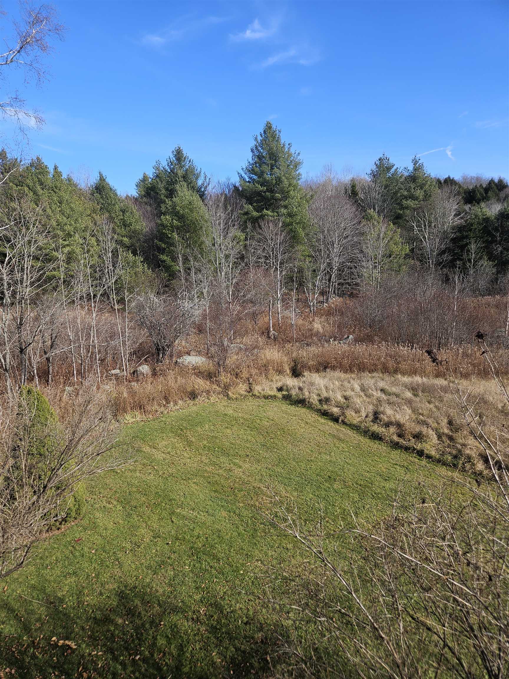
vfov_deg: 73.9
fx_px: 451
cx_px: 254
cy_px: 340
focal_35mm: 23
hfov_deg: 58.9
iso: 25
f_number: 1.8
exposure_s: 1/957
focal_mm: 5.4
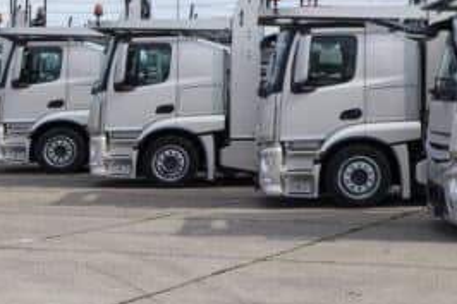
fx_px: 977
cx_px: 541
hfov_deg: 24.1
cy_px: 23
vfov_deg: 17.4
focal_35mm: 77
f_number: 11
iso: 320
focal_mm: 20
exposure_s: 1/640
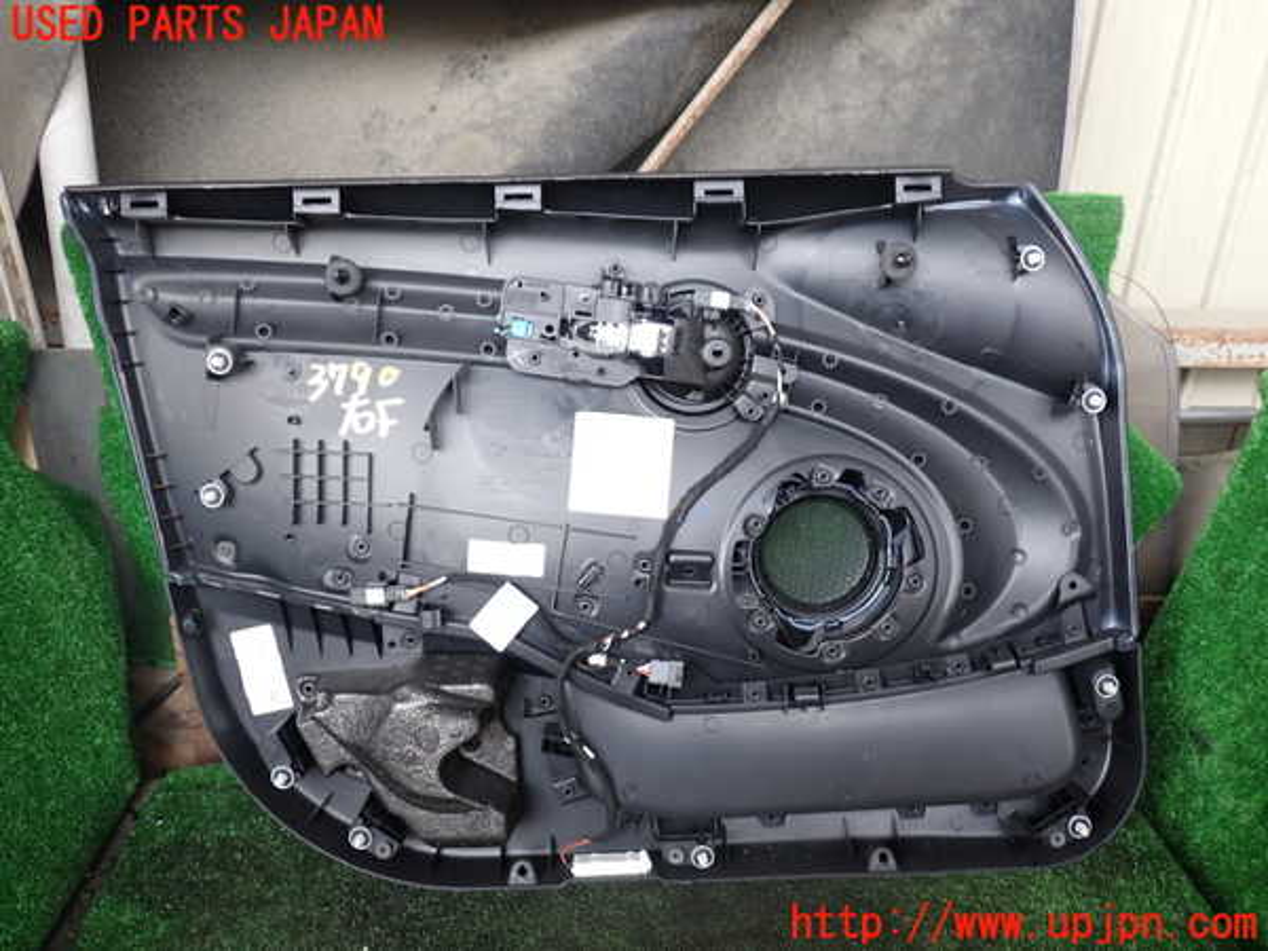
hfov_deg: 60.0
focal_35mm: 30
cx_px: 634
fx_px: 1099
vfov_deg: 46.8
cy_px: 476
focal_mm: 5.4
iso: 200
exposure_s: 1/50
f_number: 2.3
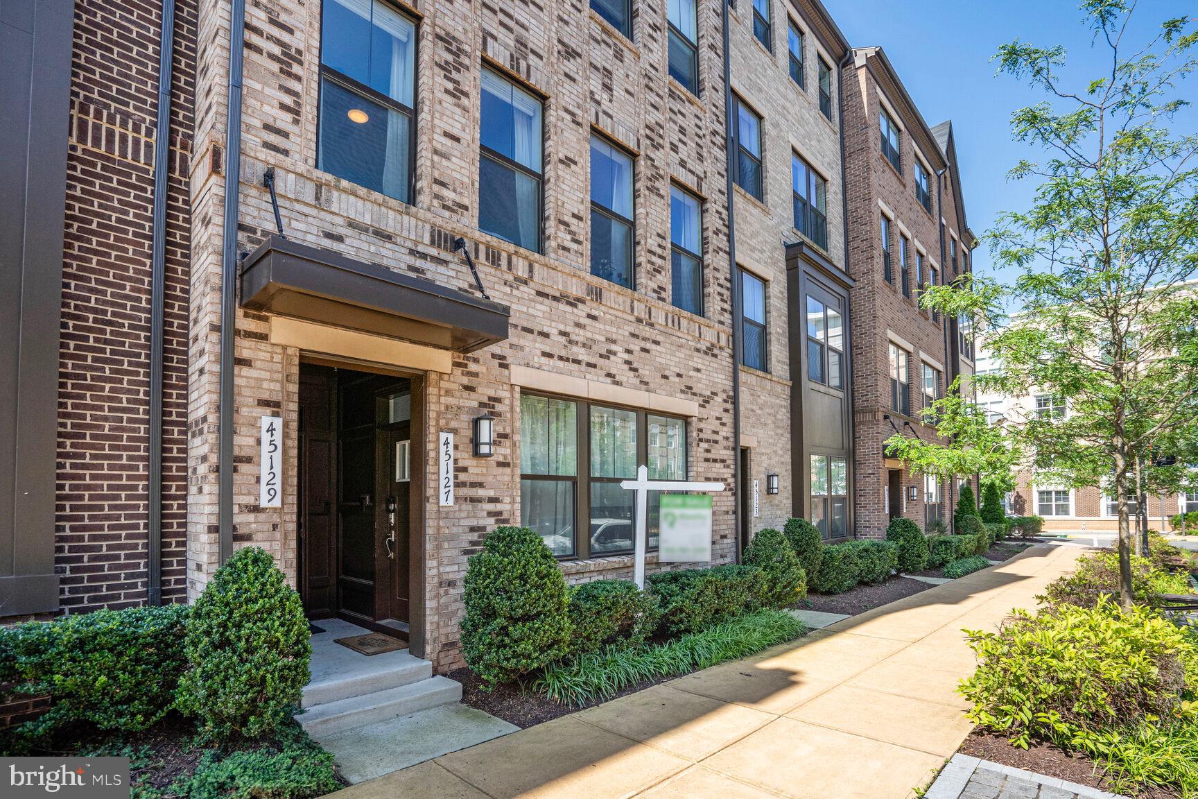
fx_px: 532
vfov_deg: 73.7
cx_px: 599
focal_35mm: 16
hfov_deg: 96.7
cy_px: 400
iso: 800
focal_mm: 16
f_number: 8
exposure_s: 1/500
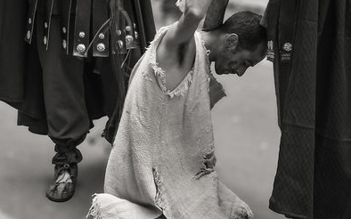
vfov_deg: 12.3
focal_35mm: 105
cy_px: -1
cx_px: 174
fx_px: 1002
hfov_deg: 19.9
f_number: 7.1
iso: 400
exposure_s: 1/80
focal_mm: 45
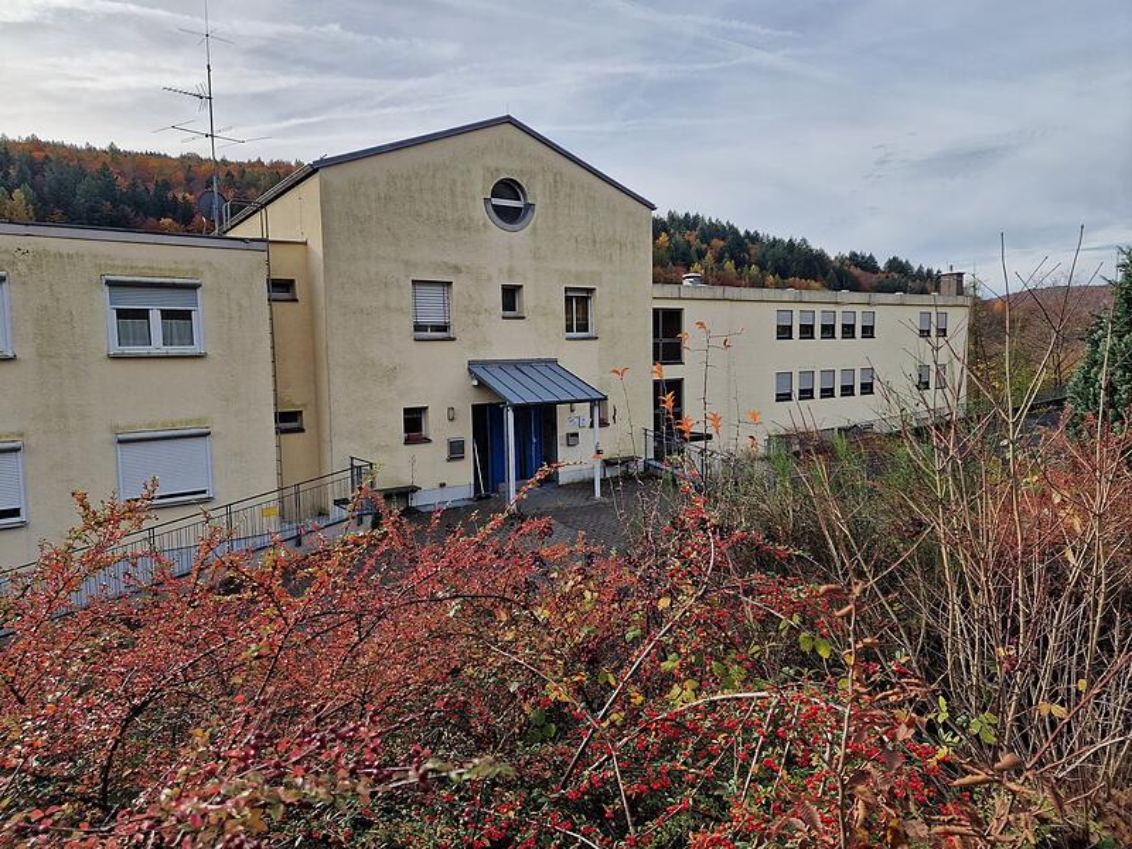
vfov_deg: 58.9
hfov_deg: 73.9
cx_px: 566
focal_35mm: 23
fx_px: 752
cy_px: 424
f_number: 1.8
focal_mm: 6.4
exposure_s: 1/906
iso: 50
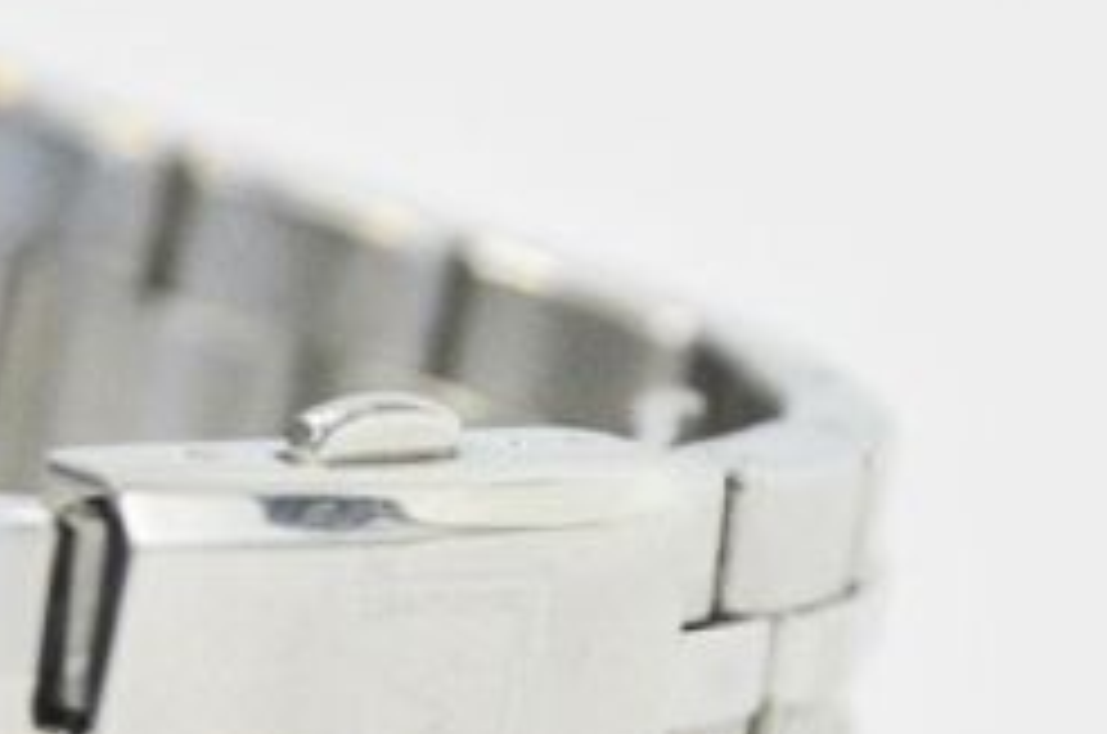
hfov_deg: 4.2
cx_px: 202
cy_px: 723
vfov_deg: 2.8
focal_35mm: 492
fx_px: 15086
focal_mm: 105
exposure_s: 1/200
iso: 1600
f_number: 5.6
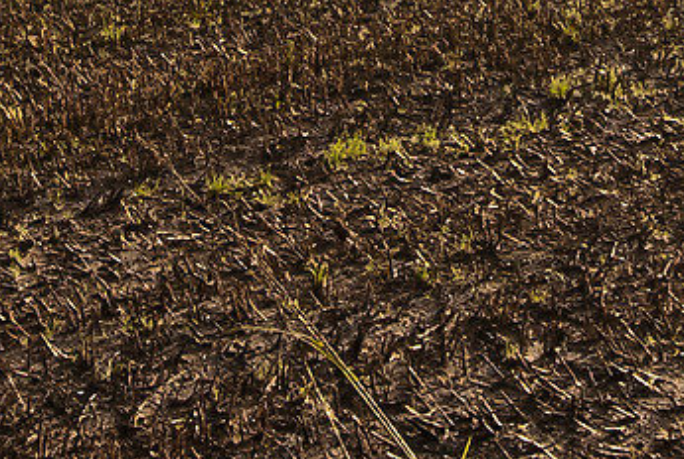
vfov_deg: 11.1
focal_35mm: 104
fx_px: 1979
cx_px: 467
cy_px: -643
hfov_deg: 19.5
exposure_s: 1/500
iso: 100
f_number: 5.6
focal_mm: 10
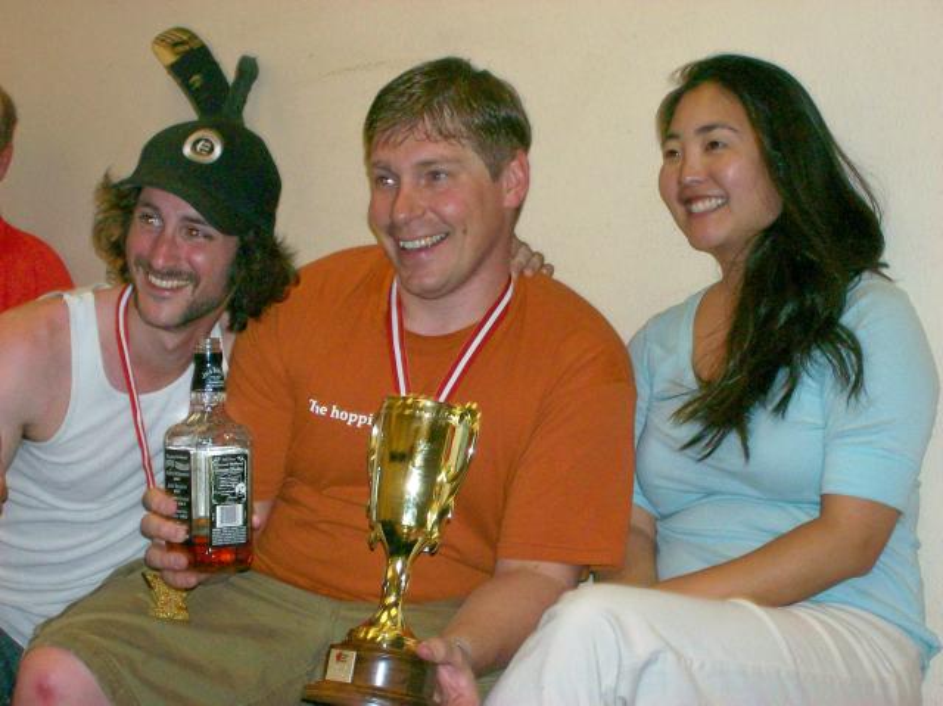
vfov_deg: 17.0
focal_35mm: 87
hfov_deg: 22.5
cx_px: 472
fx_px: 2368
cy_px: 353
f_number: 4.3
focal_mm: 14.3
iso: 140
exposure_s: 1/109
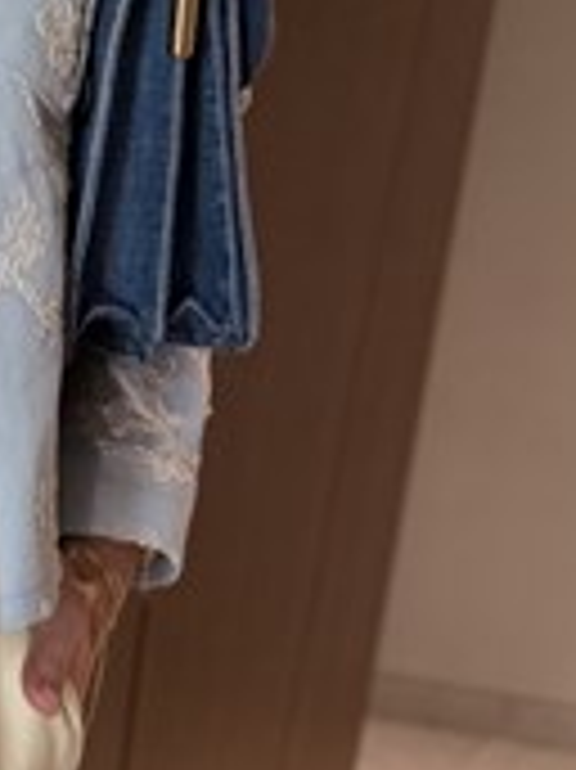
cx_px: -266
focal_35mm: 75
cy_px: 1042
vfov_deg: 22.7
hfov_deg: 17.7
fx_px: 1666
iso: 200
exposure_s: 1/100
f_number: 1.78
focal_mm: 6.76
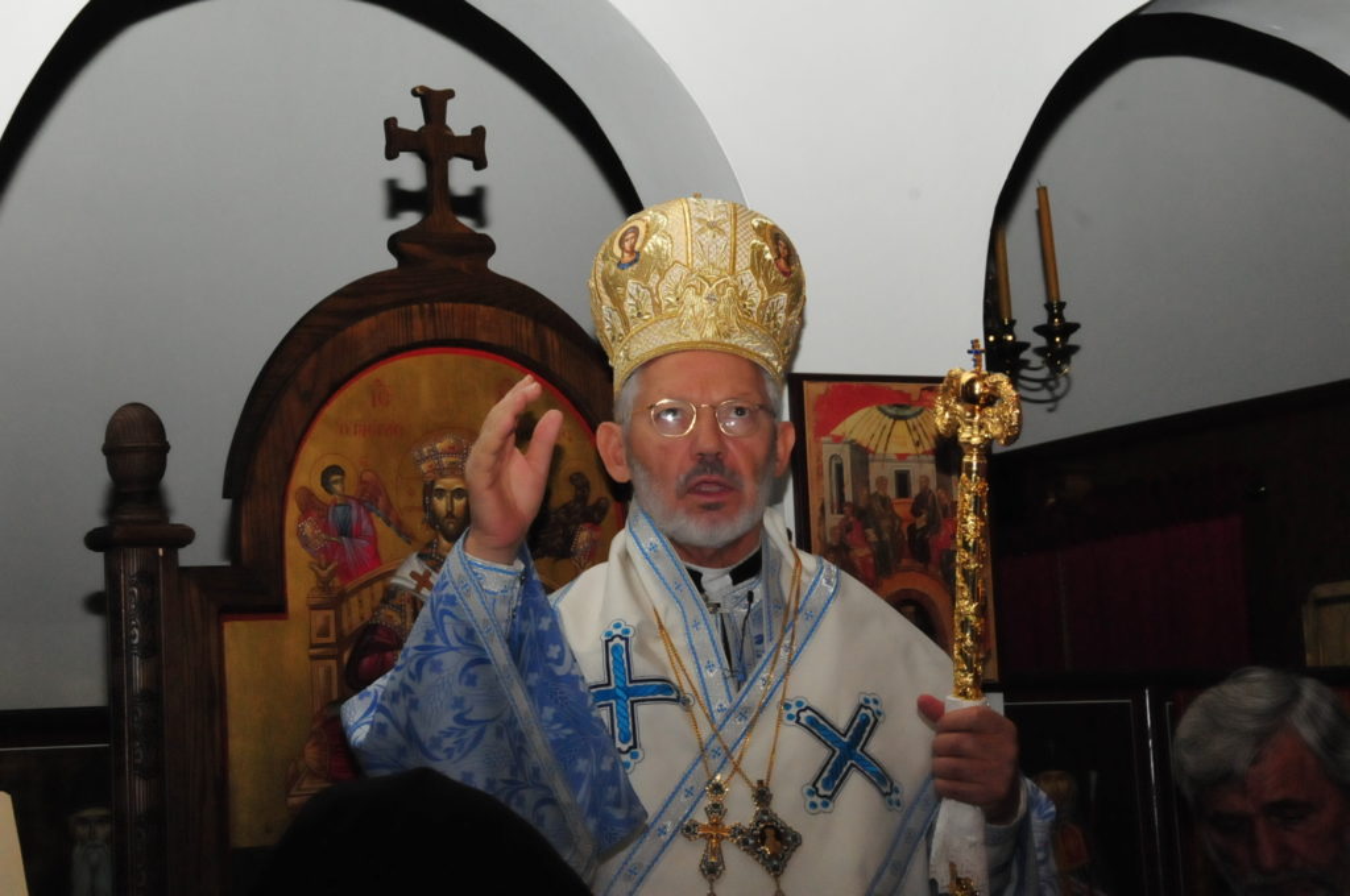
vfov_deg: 14.7
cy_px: 448
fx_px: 3483
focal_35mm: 93
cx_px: 675
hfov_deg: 21.9
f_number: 13
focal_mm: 62
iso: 3200
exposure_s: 1/160
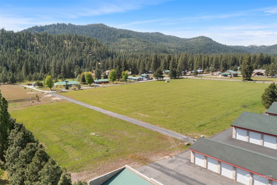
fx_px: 215
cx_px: 138
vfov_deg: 46.4
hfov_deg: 65.5
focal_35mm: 28
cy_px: 92
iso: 400
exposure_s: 1/120
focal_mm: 10.26
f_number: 8
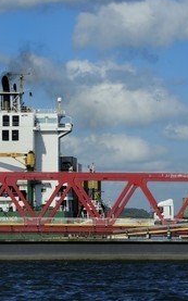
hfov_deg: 5.1
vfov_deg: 8.2
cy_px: 150
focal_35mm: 255
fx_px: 2092
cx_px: 124
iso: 200
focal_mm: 165
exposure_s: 1/640
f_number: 11
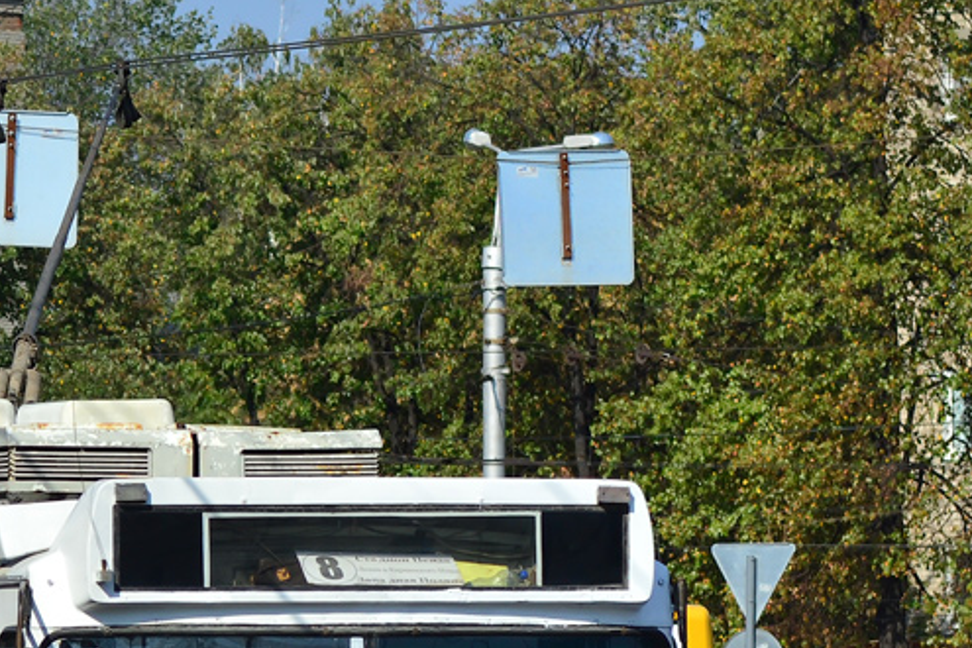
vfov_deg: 4.4
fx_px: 8348
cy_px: 626
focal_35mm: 309
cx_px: 65
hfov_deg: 6.6
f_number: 8
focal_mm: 85
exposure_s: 1/1000
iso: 200
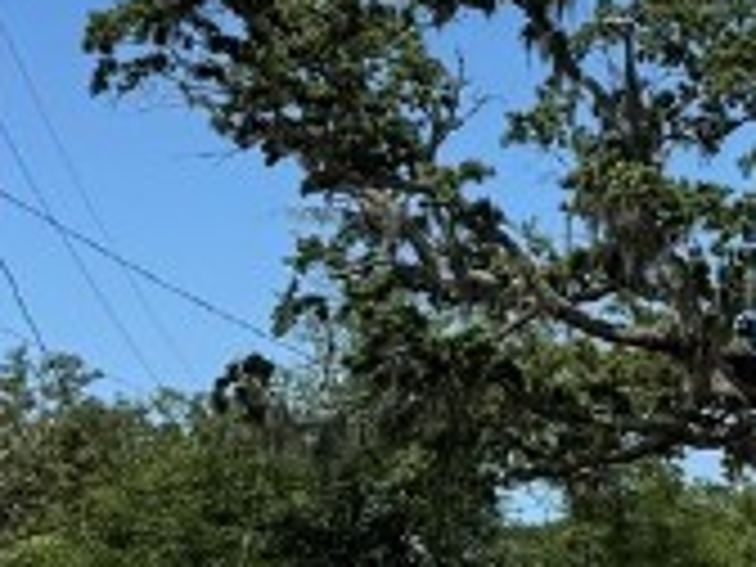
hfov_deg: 11.8
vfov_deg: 10.0
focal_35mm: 146
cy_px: 652
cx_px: 1620
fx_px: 3189
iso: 80
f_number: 1.78
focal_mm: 6.76
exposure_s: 1/4608
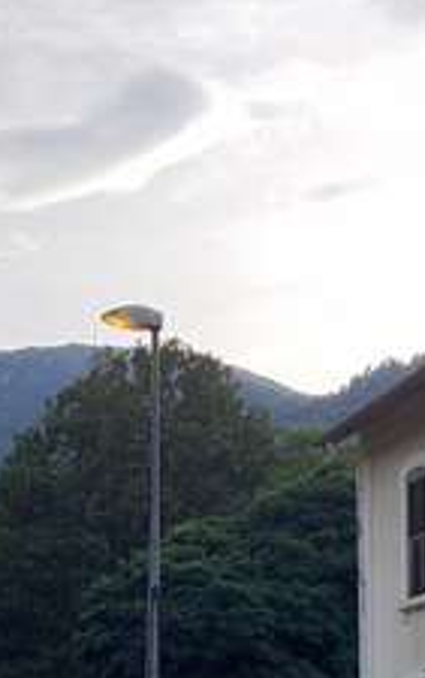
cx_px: 323
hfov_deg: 13.9
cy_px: 515
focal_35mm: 94
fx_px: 1739
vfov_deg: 21.9
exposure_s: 1/350
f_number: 1.7
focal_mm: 3.92
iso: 40
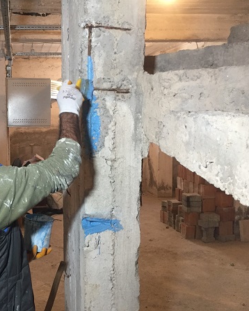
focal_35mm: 38
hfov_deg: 38.0
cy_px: 155
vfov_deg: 47.9
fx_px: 350
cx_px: 56
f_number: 2.2
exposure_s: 1/33
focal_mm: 4.15
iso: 200
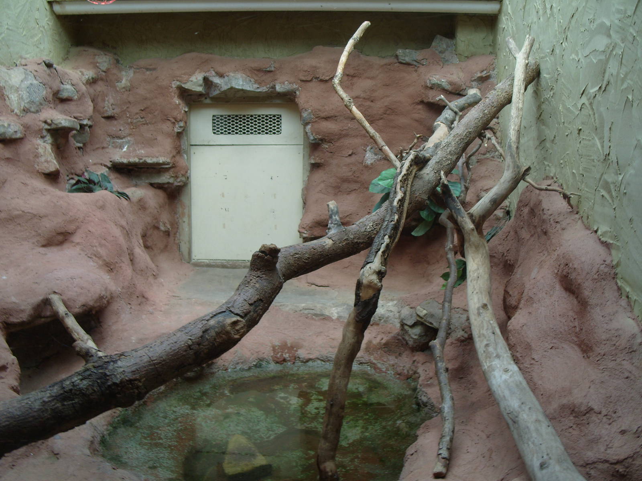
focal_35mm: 35
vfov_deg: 40.7
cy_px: 240
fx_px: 649
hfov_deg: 52.6
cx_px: 321
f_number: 2.8
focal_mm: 7.8
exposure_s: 1/60
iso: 80
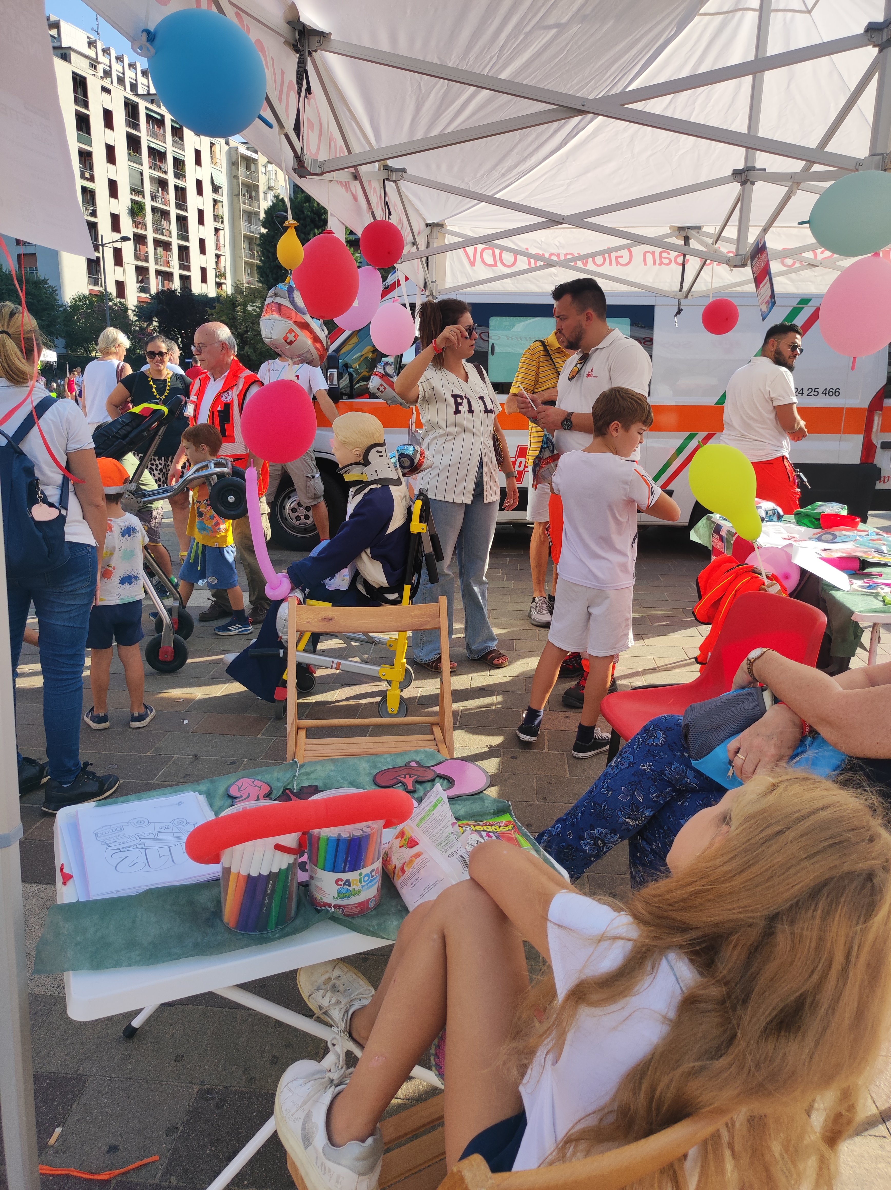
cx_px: 446
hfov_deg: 54.8
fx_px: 859
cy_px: 595
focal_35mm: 25
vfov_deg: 69.4
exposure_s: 1/455
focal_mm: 4.7
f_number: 1.79
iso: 50
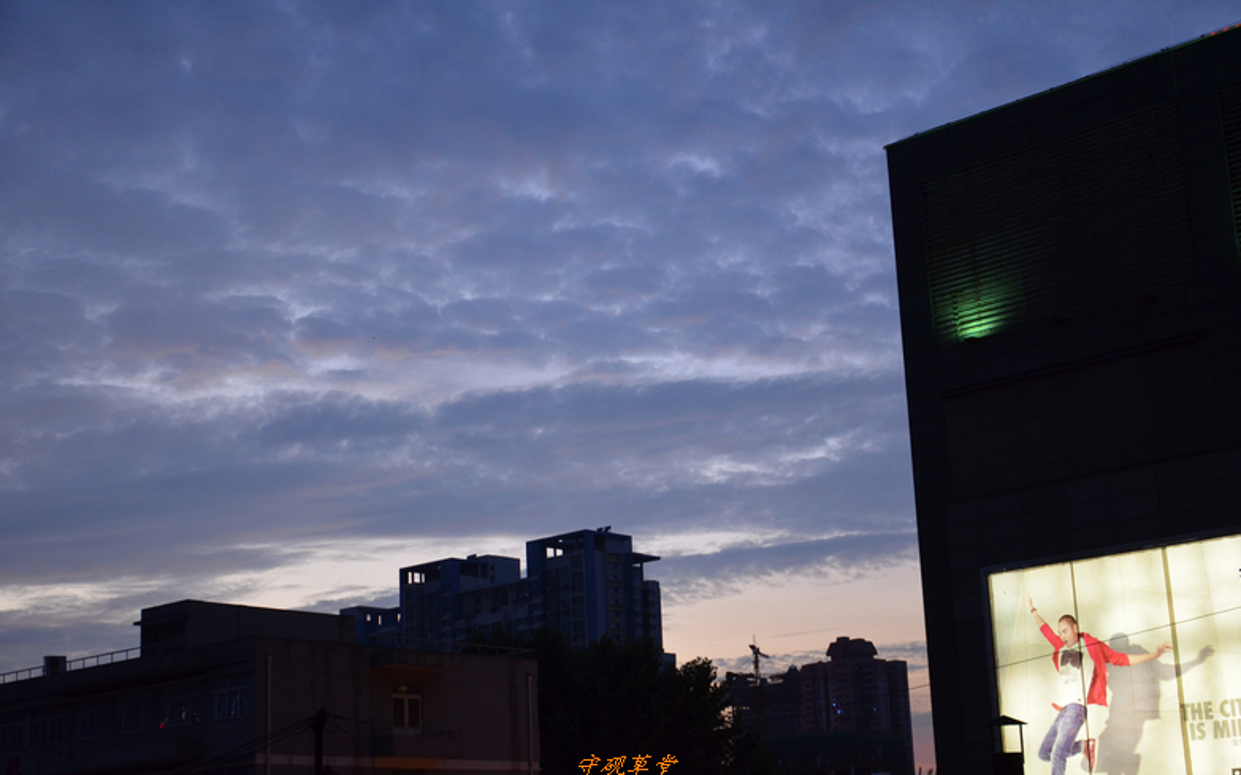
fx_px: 1792
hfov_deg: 38.2
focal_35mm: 53
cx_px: 624
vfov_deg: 24.4
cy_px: 406
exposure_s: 1/50
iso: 800
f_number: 4.2
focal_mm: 34
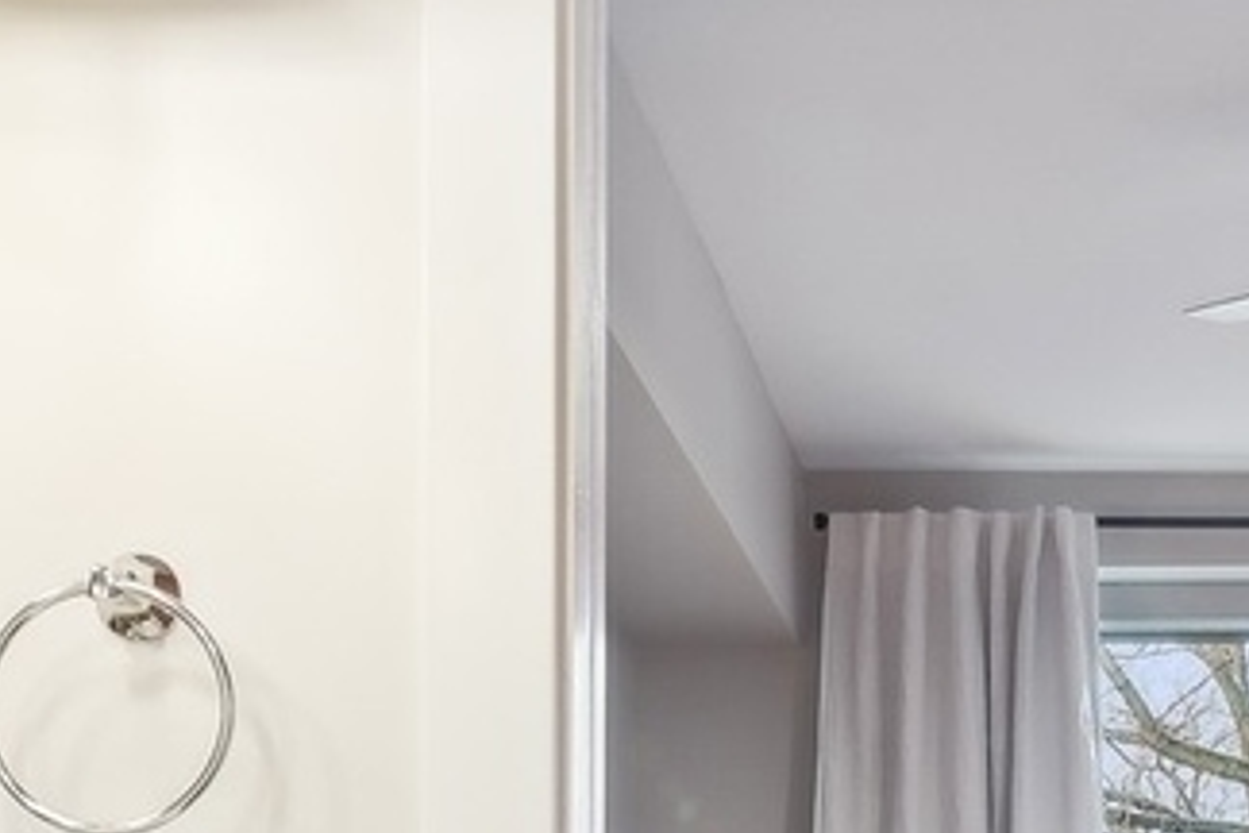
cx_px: 1137
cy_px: 1250
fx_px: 2775
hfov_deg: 24.6
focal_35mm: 80
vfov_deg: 15.7
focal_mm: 16
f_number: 8
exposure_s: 1/4
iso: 200
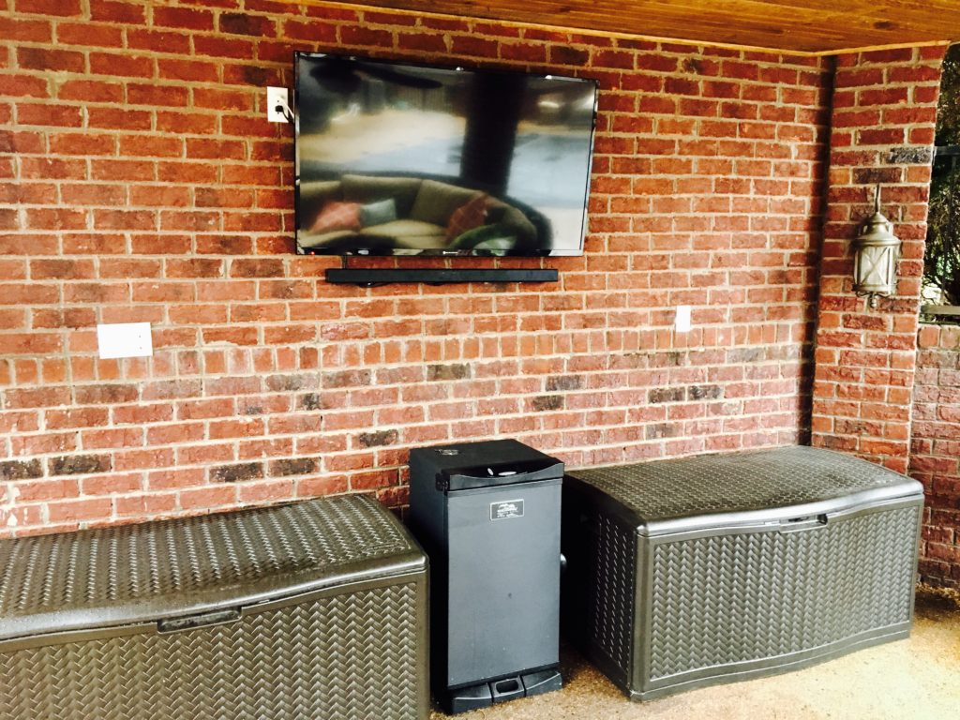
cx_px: 480
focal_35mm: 29
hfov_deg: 61.7
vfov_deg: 48.2
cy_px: 360
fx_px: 804
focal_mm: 4.15
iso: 200
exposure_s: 1/30
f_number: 2.2
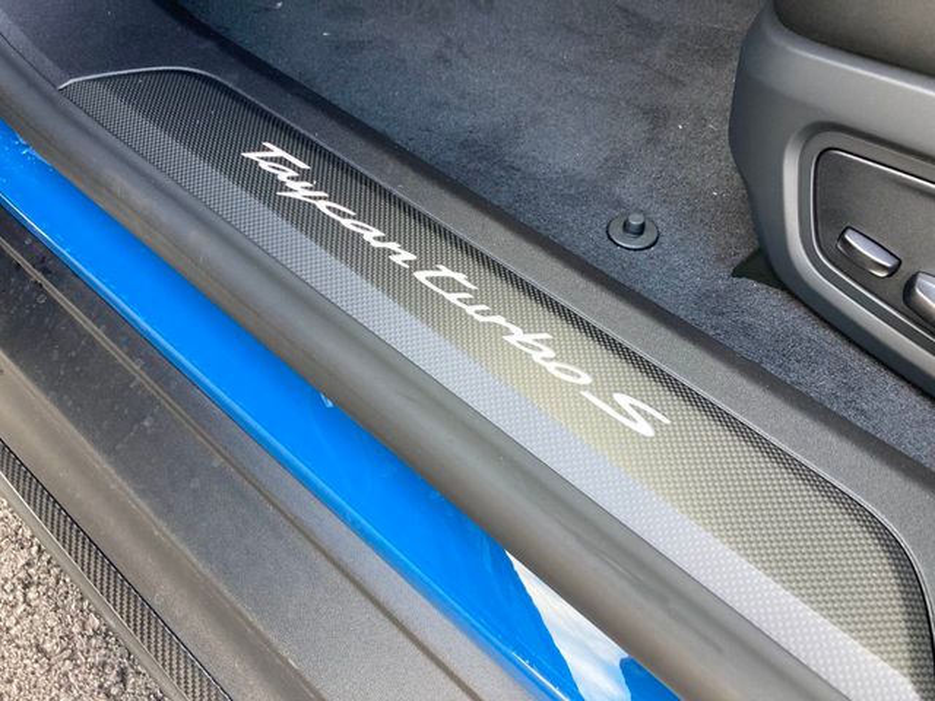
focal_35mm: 28
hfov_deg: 63.4
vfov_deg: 49.7
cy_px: 350
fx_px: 756
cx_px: 468
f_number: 1.8
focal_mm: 3.99
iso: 80
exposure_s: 1/67
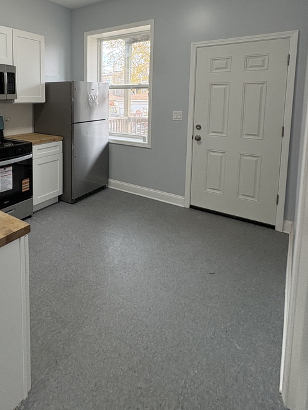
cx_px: 84
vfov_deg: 70.8
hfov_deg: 56.5
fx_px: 273
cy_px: 124
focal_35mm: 23
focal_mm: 2.22
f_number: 2.2
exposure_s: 1/60
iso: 160
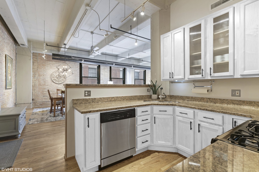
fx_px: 122
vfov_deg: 70.4
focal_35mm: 17
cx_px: 130
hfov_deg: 93.3
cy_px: 86
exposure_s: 1/4
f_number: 8
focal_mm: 17
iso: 200
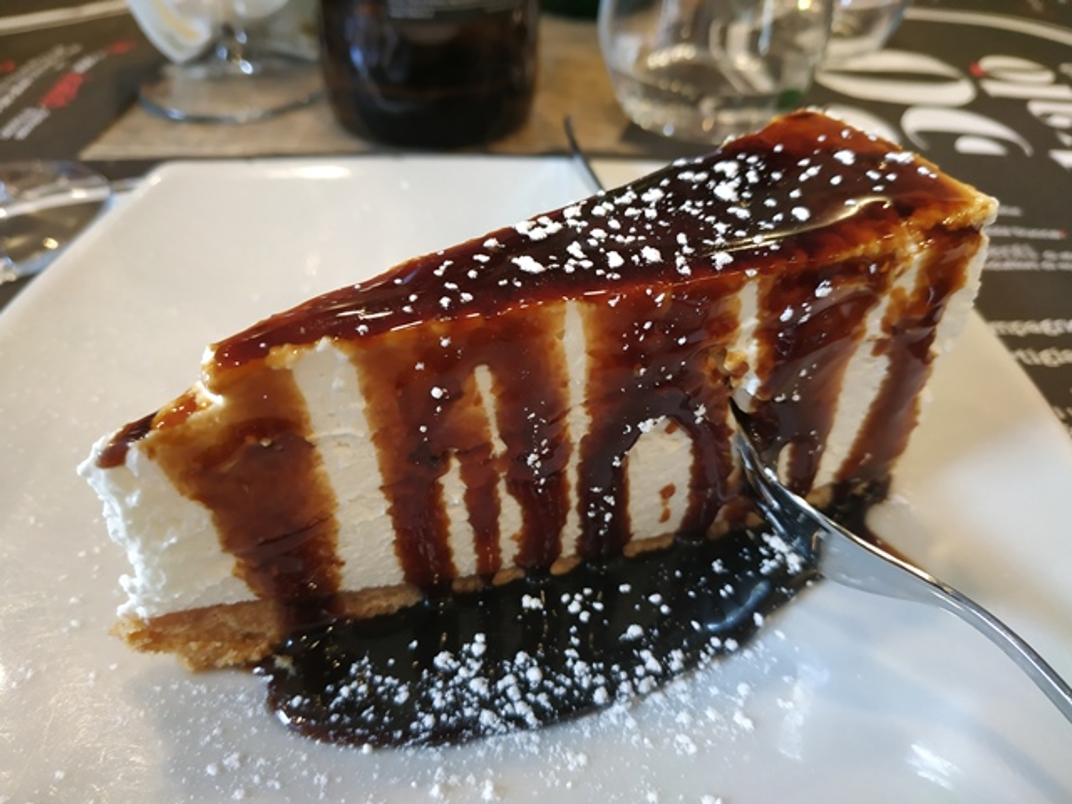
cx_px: 536
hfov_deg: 71.6
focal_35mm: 24
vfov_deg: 56.8
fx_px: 743
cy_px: 402
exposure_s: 1/25
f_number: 1.9
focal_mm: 3.94
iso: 250
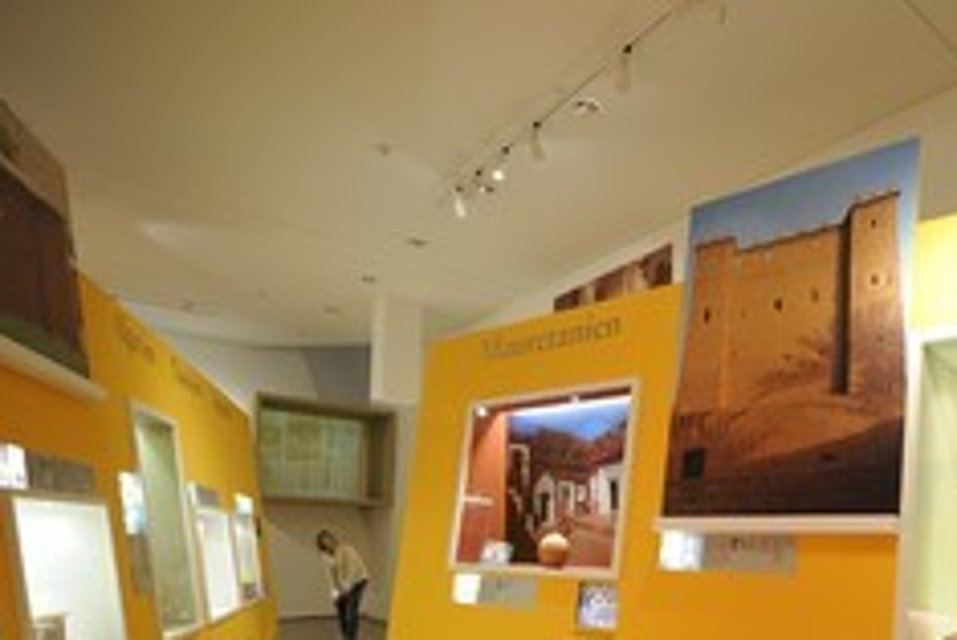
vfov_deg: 47.9
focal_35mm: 25
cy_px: 530
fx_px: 665
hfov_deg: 68.1
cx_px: 684
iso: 800
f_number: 2.8
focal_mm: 14
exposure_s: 1/50
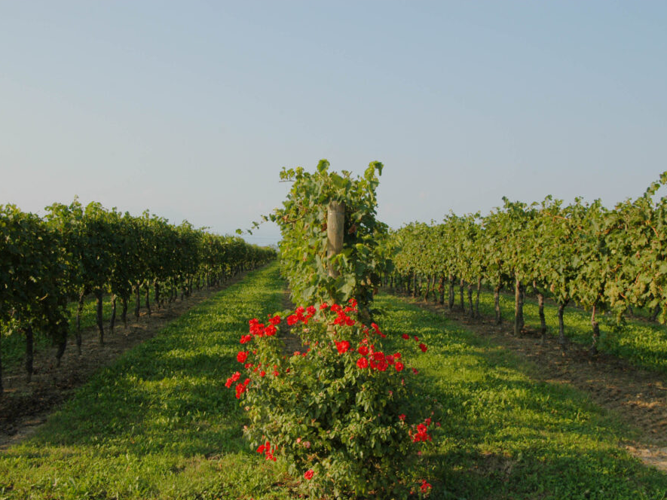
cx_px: 333
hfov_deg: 46.8
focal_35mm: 40
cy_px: 251
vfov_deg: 36.0
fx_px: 771
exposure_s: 1/400
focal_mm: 24
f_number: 7.1
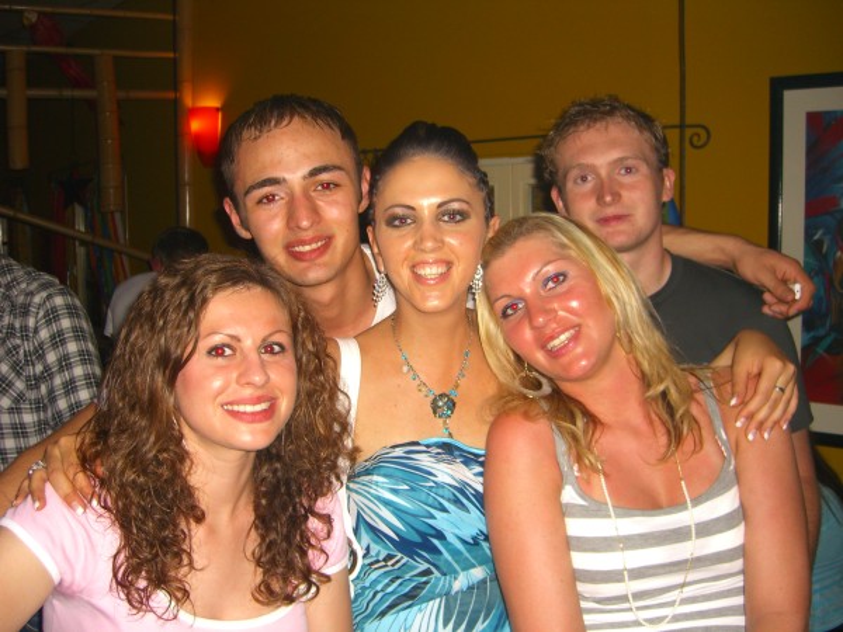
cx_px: 422
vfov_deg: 37.7
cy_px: 316
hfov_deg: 49.0
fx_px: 925
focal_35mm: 38
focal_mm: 7.9
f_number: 2.8
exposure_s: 1/60
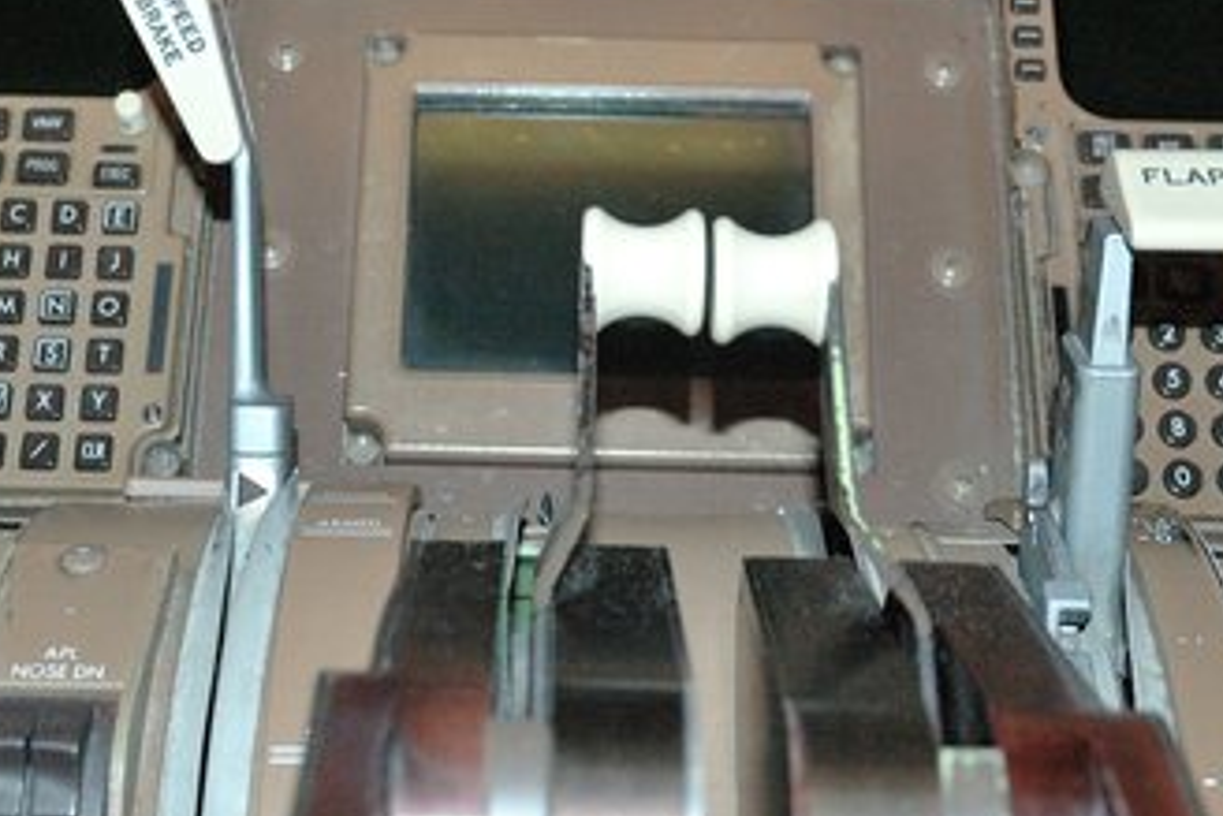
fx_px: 2583
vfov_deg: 17.7
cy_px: 86
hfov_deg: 26.6
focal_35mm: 76
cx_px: 537
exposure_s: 1/60
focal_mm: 26
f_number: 4.5
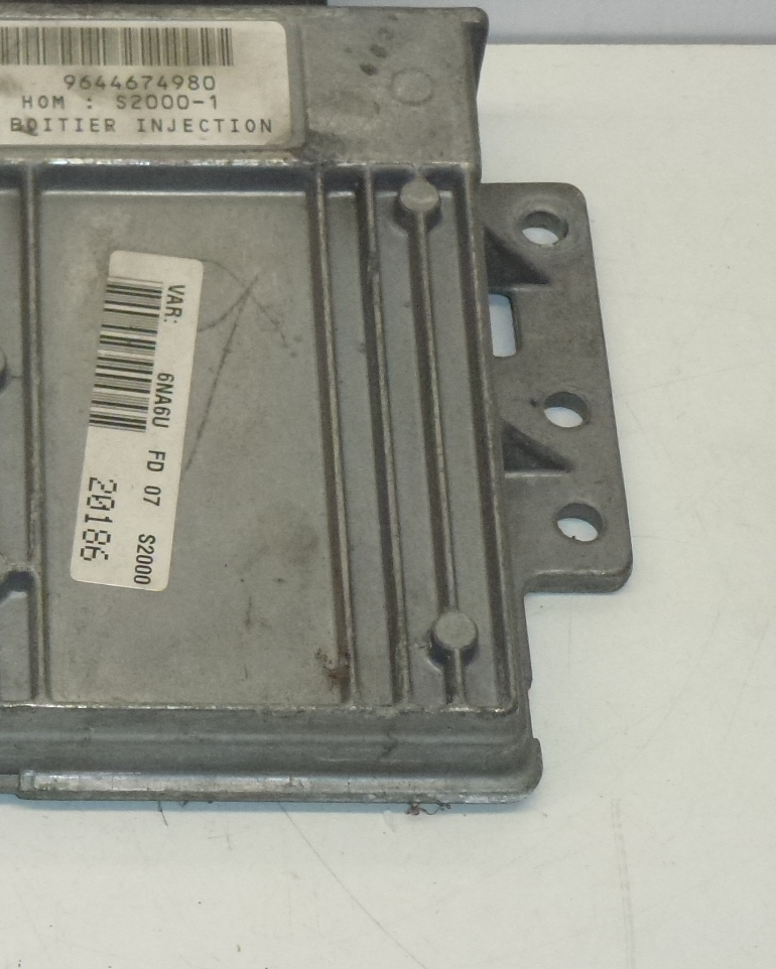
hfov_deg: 11.3
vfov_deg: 14.2
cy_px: 317
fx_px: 3874
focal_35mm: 135
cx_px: -25
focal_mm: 11.7
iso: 400
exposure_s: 1/200
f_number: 4.6
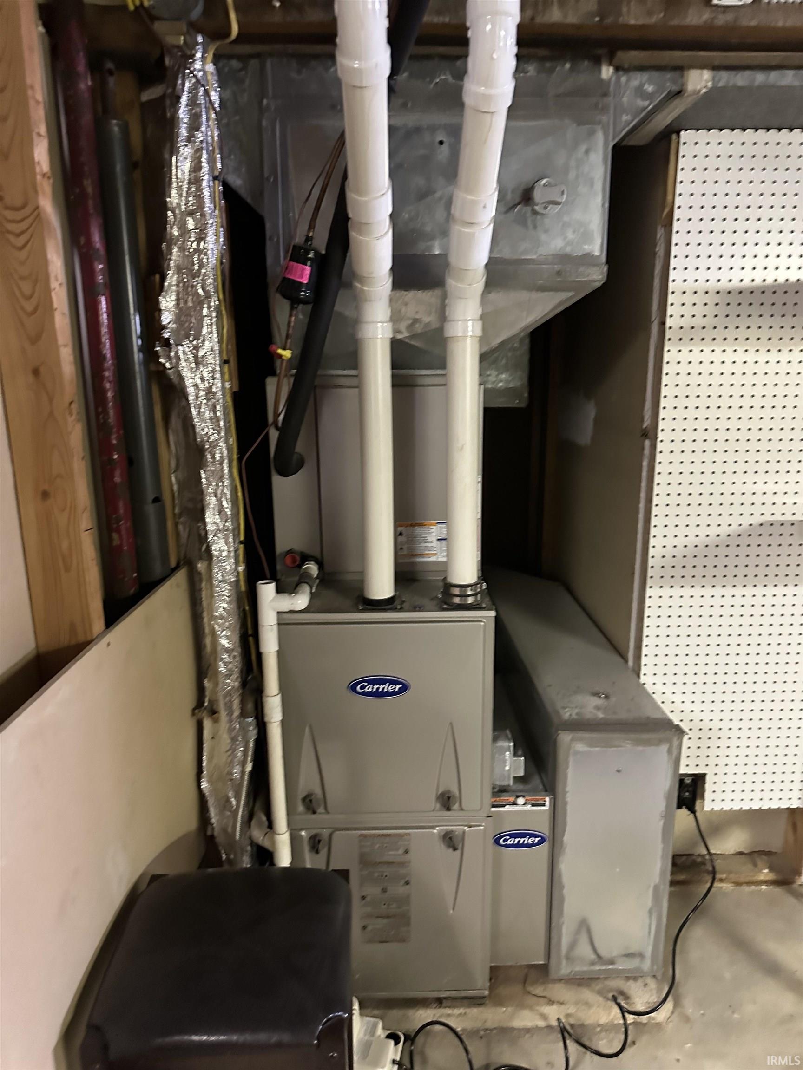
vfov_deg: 71.6
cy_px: 535
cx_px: 402
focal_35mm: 24
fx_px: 742
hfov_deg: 56.8
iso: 800
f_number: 1.78
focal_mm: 6.86
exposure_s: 1/30
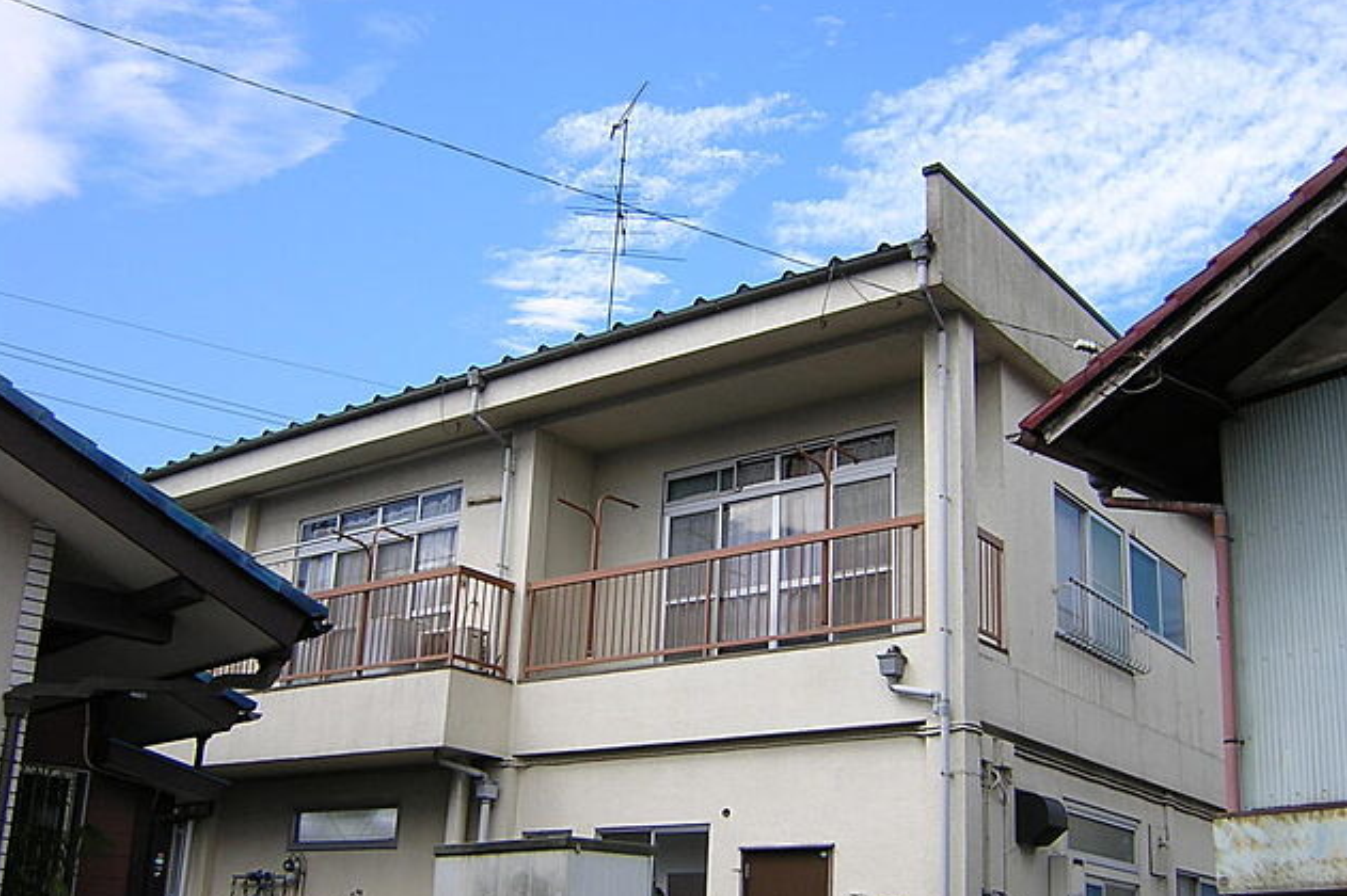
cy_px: 499
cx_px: 670
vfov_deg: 35.0
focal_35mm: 38
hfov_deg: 50.7
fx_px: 1421
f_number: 5.2
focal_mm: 4.7
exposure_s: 1/164
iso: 100
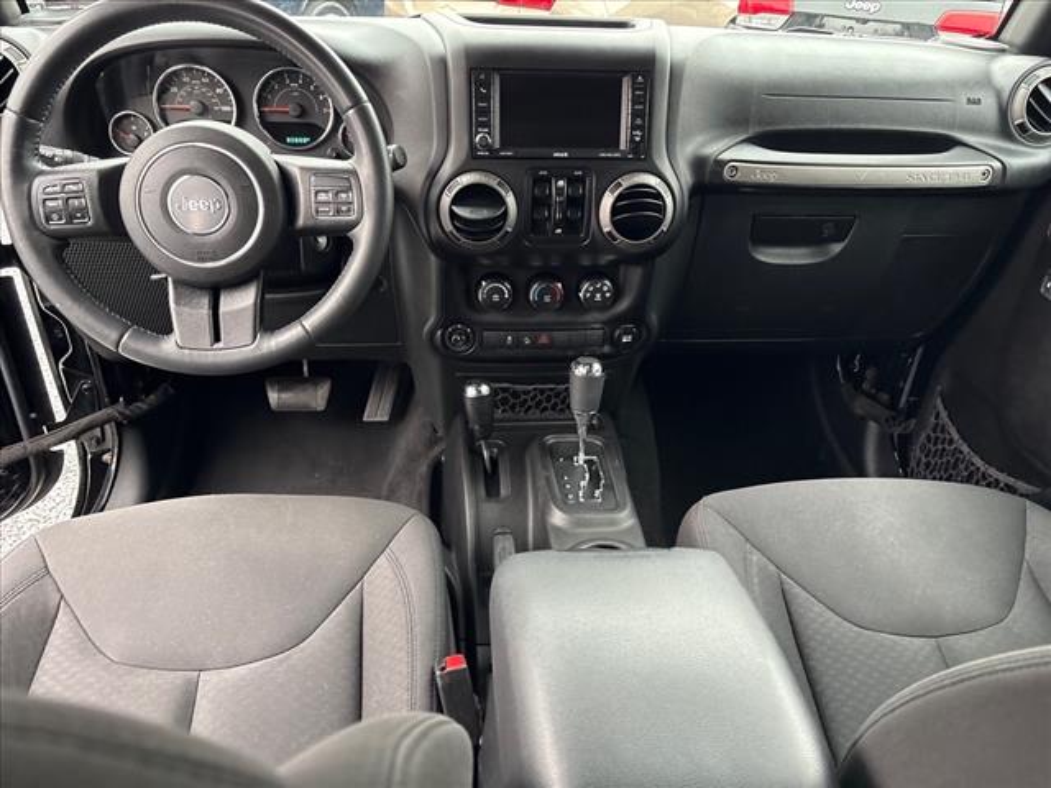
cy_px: 394
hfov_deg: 67.3
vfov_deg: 53.1
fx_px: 789
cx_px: 526
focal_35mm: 26
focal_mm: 5.96
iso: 400
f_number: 1.6
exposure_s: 1/60
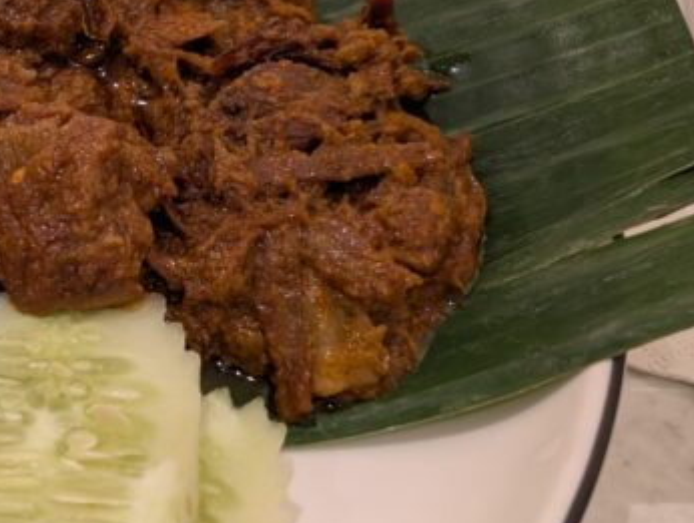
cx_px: -267
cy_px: 185
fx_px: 1426
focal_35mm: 71
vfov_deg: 20.7
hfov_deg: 23.4
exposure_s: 1/55.5
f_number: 1.68
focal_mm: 6.9
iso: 139
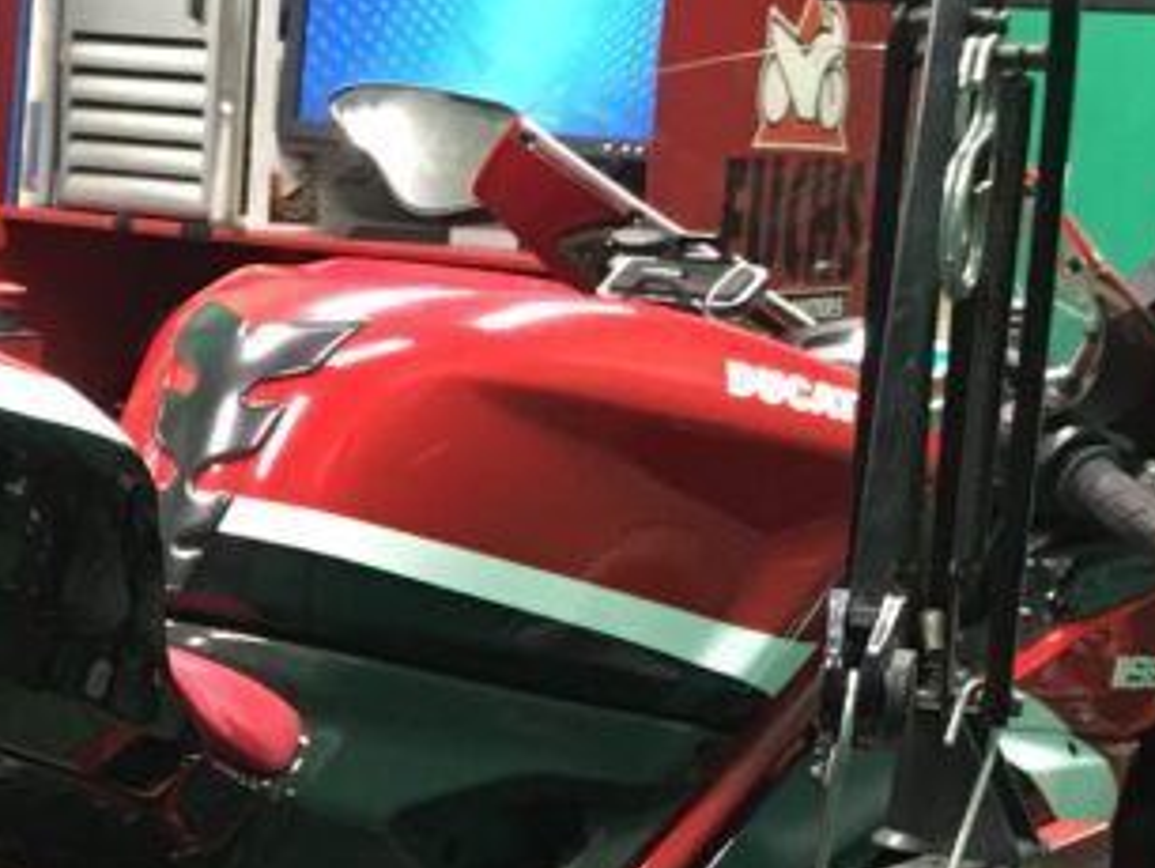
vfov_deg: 14.5
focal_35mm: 97
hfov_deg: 20.0
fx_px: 3239
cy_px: 1189
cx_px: 238
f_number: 2.2
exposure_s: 1/17
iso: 200
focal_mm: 4.15
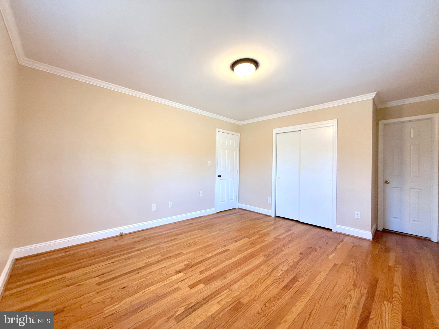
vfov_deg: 85.7
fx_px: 178
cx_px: 220
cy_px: 164
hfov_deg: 102.1
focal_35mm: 14
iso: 320
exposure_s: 1/120
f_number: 2.2
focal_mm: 2.22
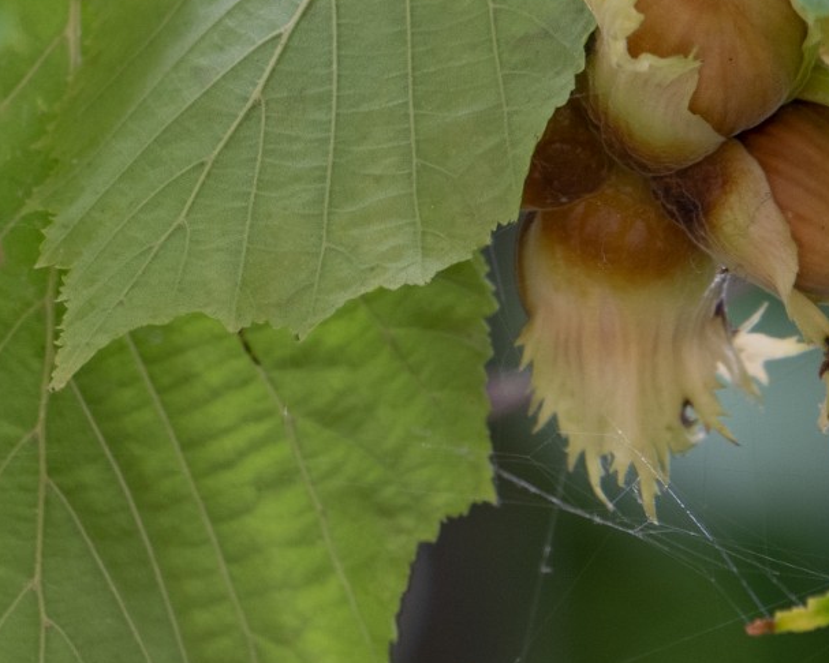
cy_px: 83
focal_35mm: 716
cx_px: 795
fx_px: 17573
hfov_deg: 2.7
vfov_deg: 2.2
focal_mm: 191
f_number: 6.3
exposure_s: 1/80
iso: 500
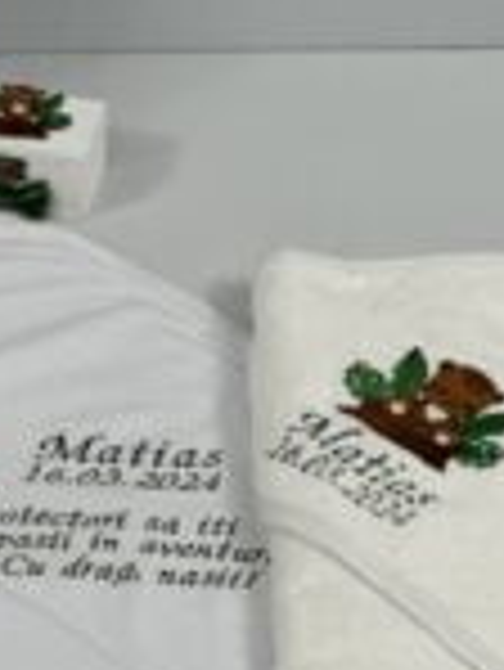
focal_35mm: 207
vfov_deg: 9.6
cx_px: -27
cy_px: 306
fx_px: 4013
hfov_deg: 7.2
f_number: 2.8
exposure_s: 1/100
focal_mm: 9
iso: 200
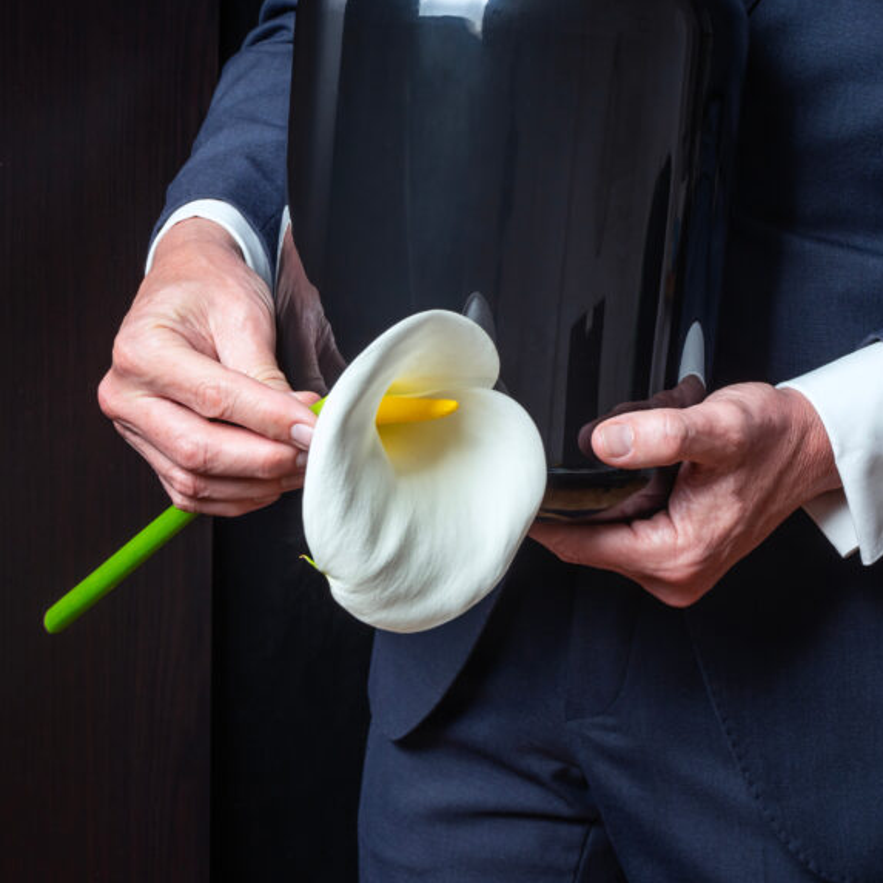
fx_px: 2280
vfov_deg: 21.9
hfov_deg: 21.8
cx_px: 284
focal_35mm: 79
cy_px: 522
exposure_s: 1/250
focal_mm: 52
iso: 100
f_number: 11
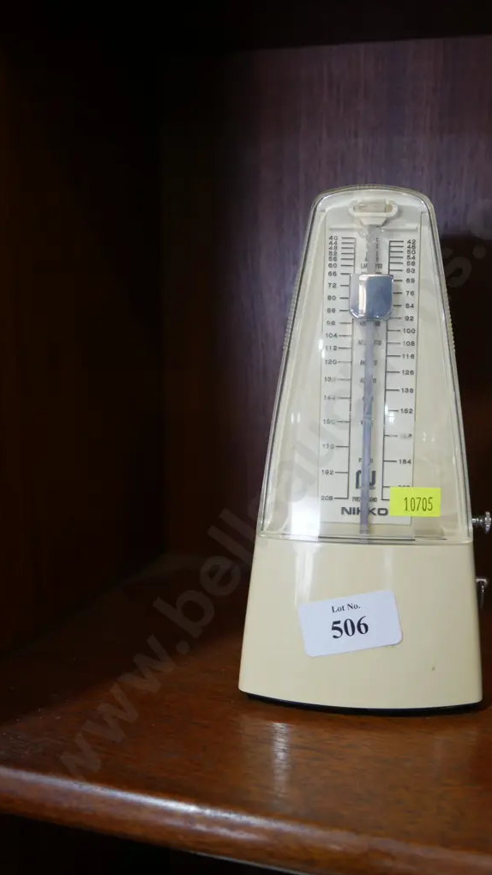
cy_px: 438
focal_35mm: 35
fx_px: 811
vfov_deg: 56.6
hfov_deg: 33.5
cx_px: 322
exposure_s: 1/60
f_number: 3.6
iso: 320
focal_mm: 16
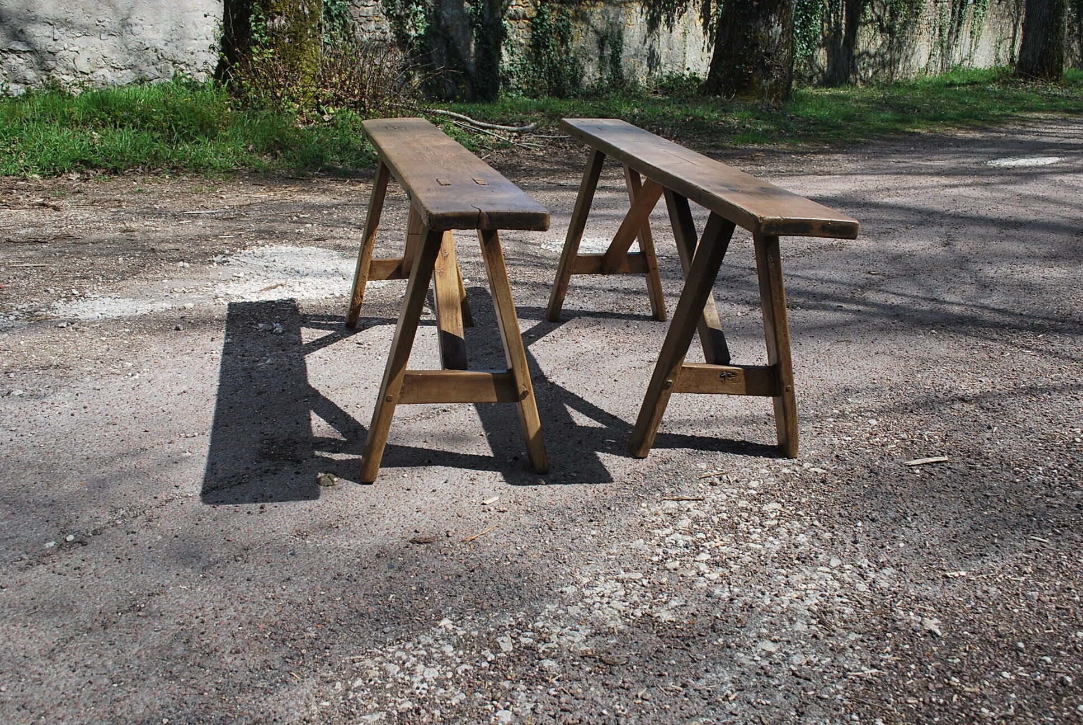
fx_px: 1084
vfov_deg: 37.0
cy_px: 362
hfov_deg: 53.1
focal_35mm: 36
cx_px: 542
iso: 100
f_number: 8
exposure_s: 1/250
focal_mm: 24
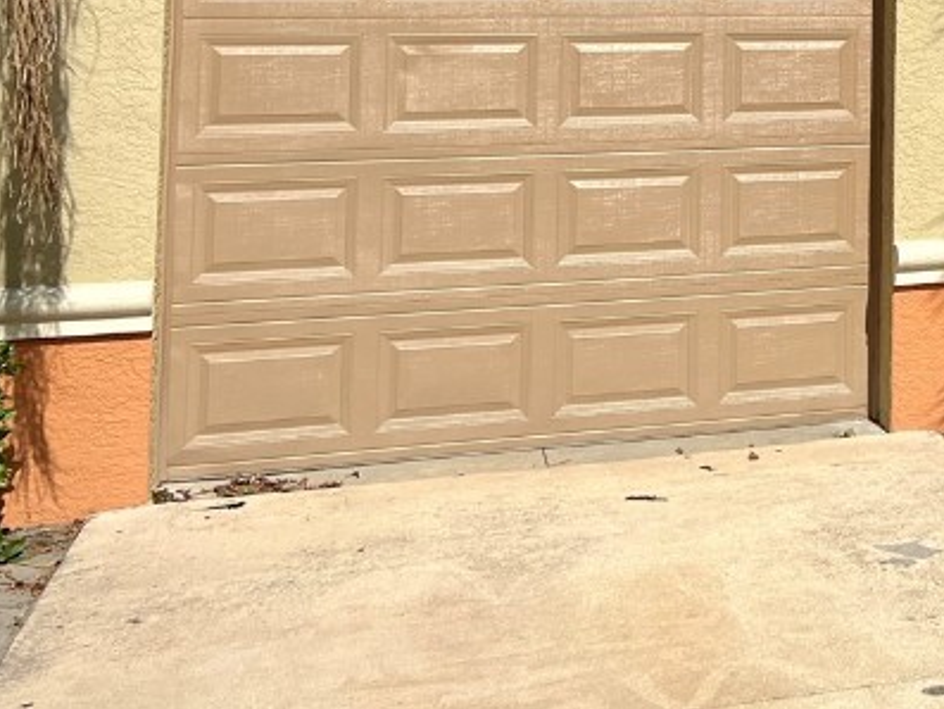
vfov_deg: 20.8
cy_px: -88
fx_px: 1828
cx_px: 1137
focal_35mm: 67
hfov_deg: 25.9
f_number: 1.5
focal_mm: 5.7
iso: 50
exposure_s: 1/6993
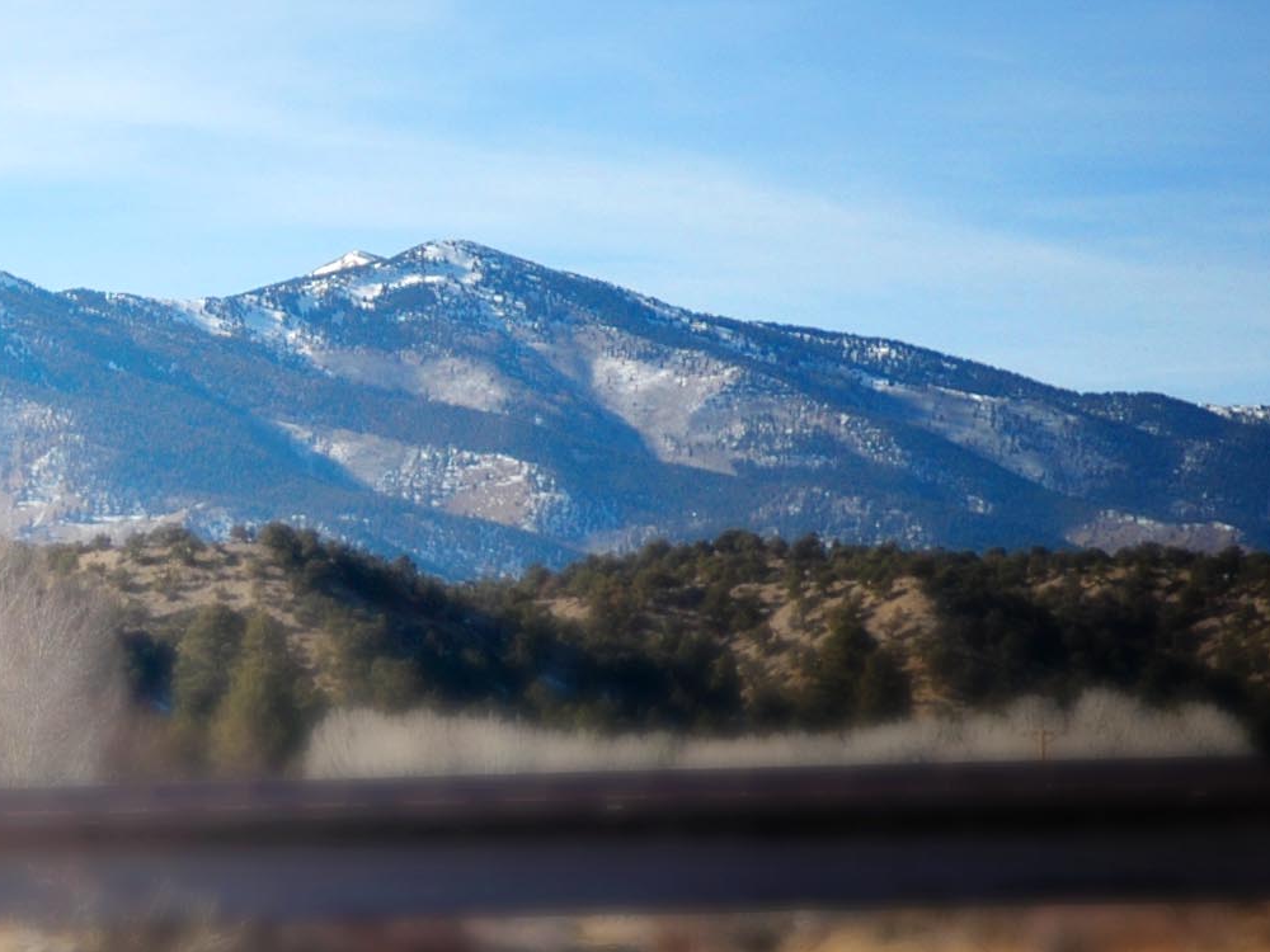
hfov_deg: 8.2
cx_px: -338
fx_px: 8748
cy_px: 781
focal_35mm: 238
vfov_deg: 6.2
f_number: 2.8
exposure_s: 1/5000
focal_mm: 55
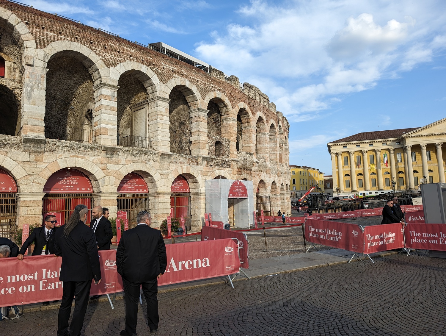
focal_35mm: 24
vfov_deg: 56.9
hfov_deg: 71.5
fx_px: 310
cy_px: 168
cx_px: 223
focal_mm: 6.9
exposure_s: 1/586
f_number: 1.68
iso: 19
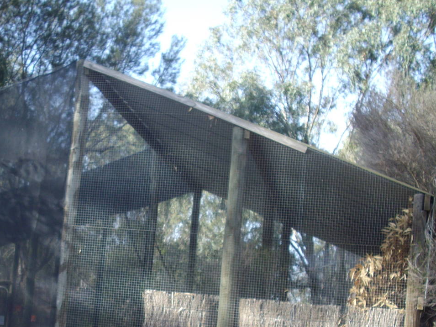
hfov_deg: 31.0
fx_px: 781
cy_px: 264
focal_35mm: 62
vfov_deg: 23.3
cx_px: 147
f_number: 2.8
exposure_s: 1/200
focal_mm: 6.2
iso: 80
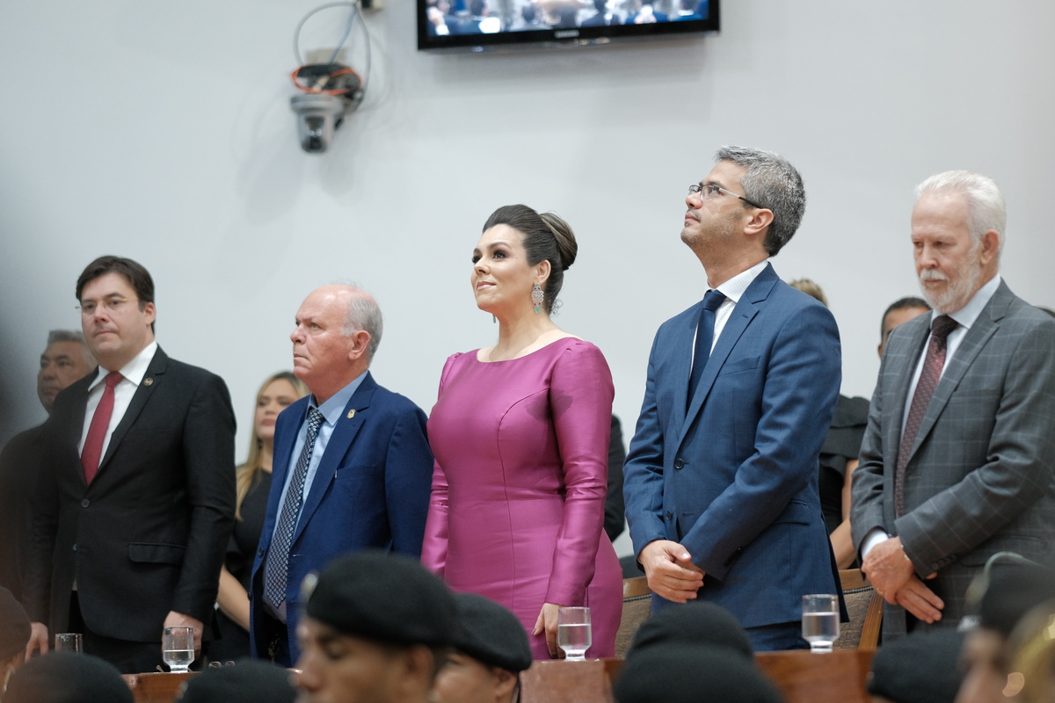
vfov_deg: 10.2
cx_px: 528
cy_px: 352
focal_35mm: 135
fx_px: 3956
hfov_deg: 15.2
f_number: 2
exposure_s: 1/125
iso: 1250
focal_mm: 90
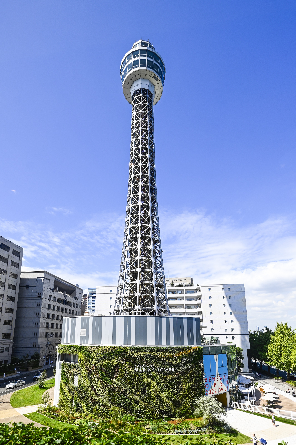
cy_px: 222
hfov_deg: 81.2
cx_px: 148
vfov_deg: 104.3
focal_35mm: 14
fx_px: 173
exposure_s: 1/250
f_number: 6.3
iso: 64
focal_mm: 14
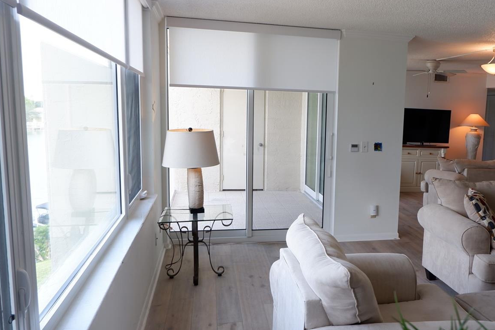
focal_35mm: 32
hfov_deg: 57.7
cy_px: 171
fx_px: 440
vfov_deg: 41.1
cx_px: 319
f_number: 3.5
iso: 200
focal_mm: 15.2
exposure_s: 1/100
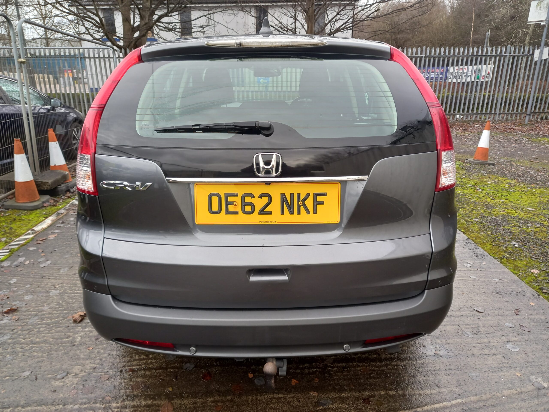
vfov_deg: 54.9
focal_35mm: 25
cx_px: 274
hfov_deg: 69.4
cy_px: 206
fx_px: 396
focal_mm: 4.6
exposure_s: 1/60
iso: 80
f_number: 2
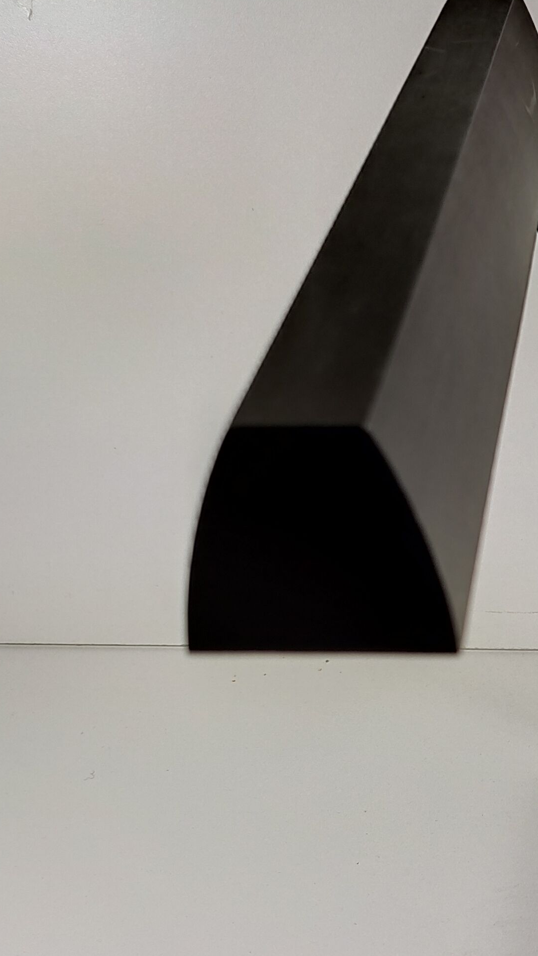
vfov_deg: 34.1
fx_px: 1547
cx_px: 668
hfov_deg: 18.6
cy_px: 626
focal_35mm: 61
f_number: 1.75
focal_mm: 4.75
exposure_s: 1/156
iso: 112
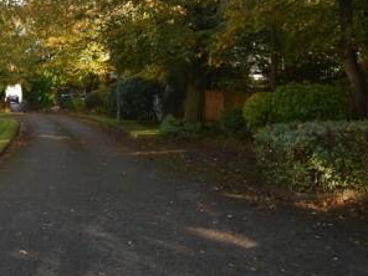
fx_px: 542
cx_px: 67
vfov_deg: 28.5
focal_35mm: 51
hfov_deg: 36.1
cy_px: 105
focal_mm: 16
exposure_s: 1/320
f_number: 8
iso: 800
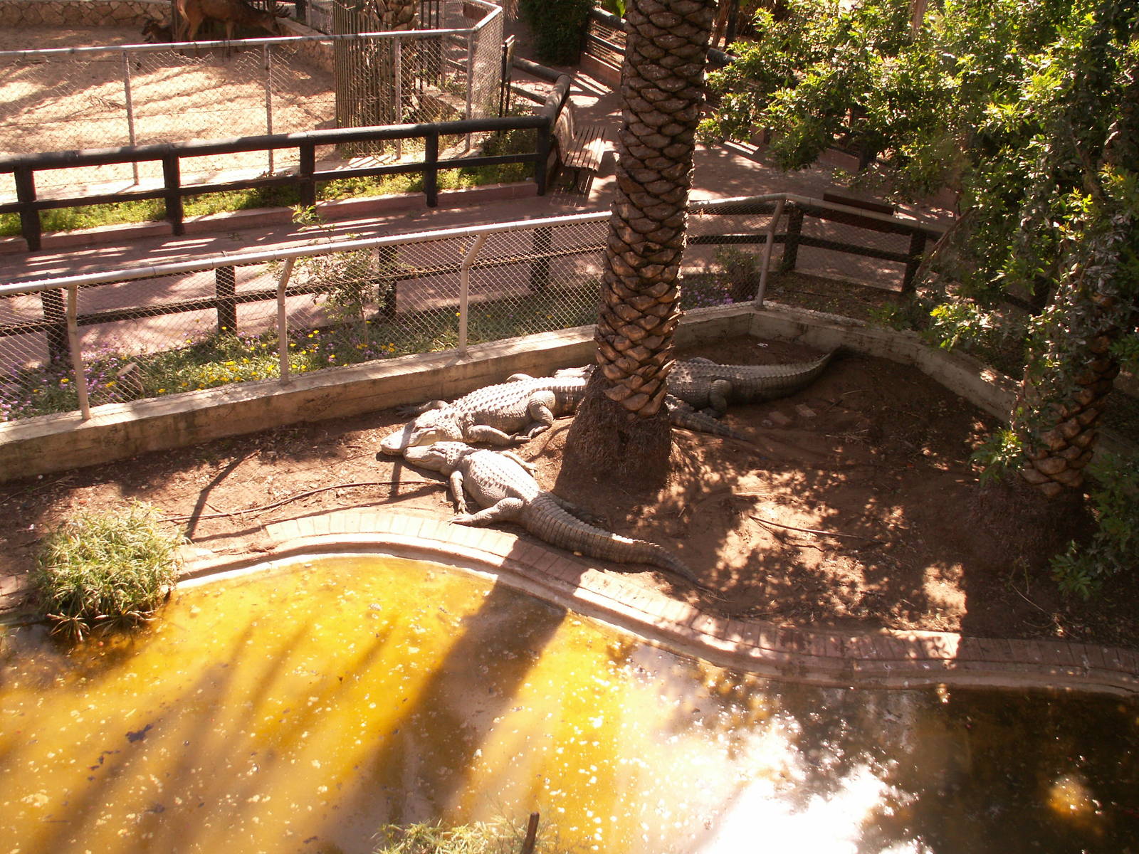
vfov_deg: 40.7
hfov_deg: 52.6
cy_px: 427
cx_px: 570
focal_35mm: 35
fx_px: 1152
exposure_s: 1/100
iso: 50
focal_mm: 5.86
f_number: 5
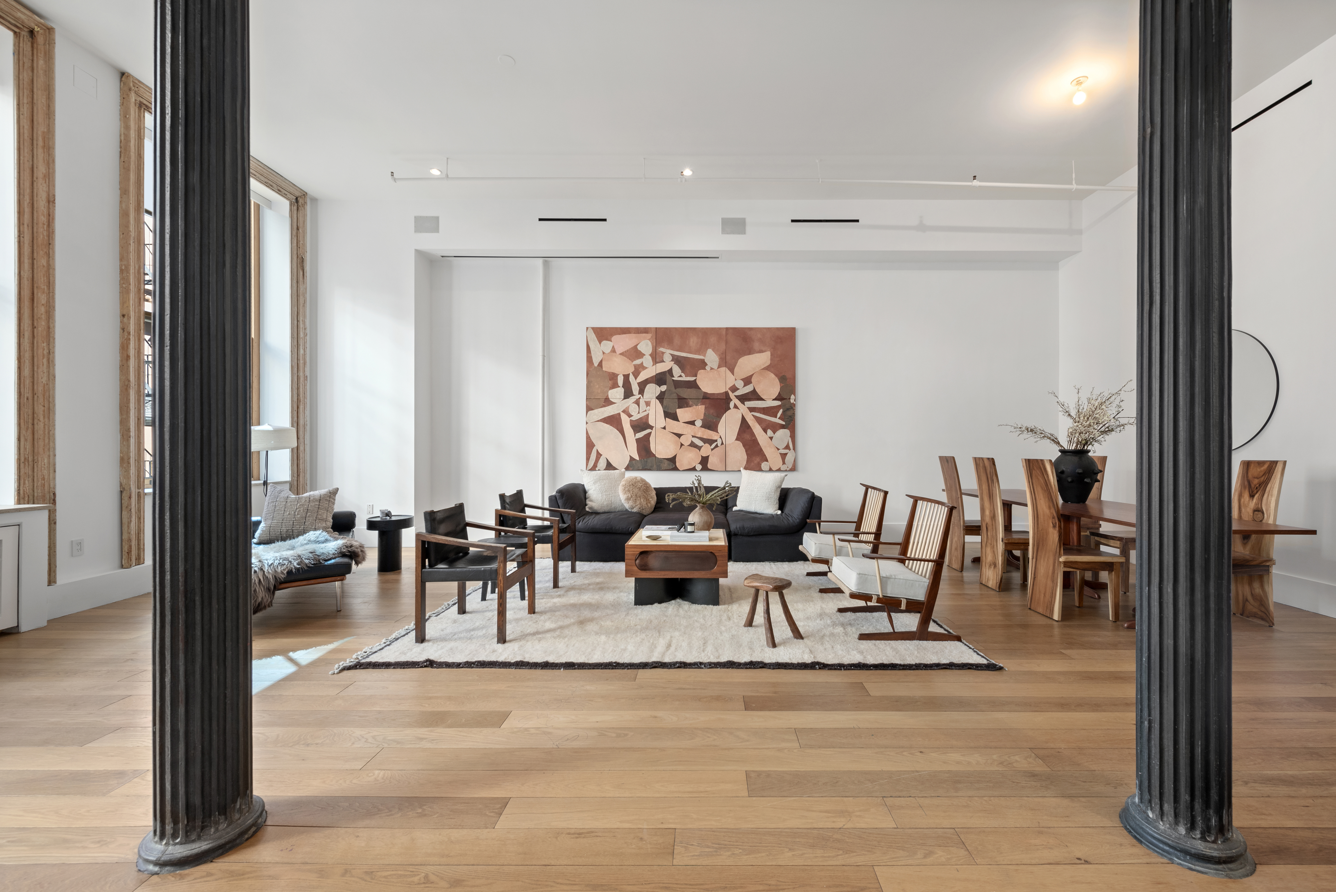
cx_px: 668
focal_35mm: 14
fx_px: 520
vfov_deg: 81.3
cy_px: 446
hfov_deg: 104.2
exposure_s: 1/2
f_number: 11
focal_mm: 14
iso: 250
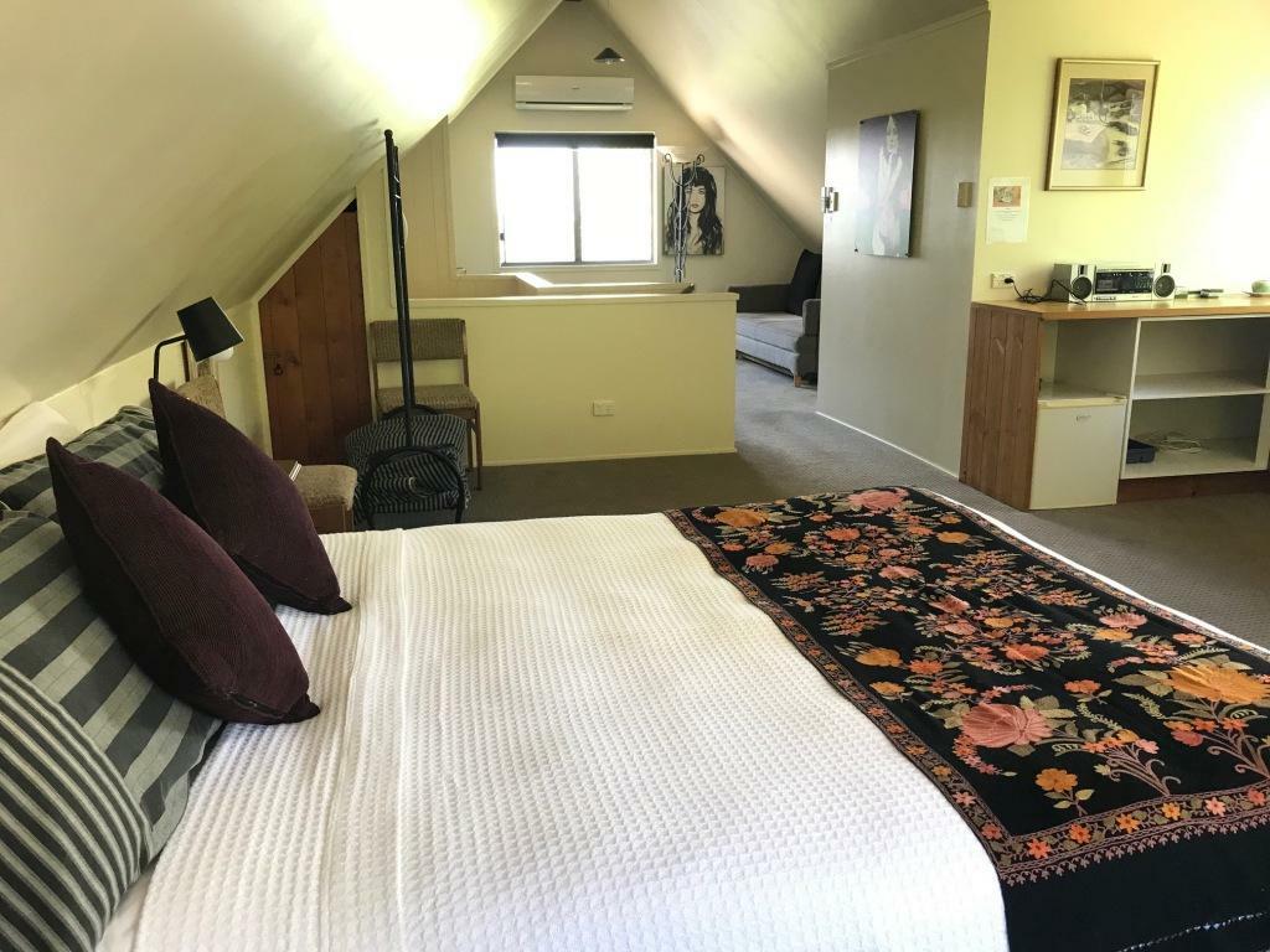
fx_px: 1027
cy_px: 476
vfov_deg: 49.7
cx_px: 635
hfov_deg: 63.4
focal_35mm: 28
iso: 40
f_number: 1.8
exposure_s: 1/33
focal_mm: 3.99
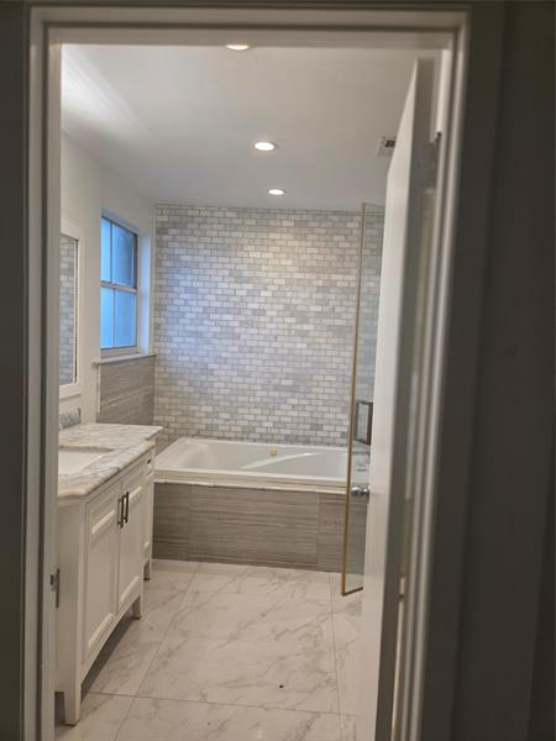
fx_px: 493
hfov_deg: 58.9
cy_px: 370
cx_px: 278
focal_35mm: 23
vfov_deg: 73.9
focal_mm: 5.4
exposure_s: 1/120
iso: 125
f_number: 1.8
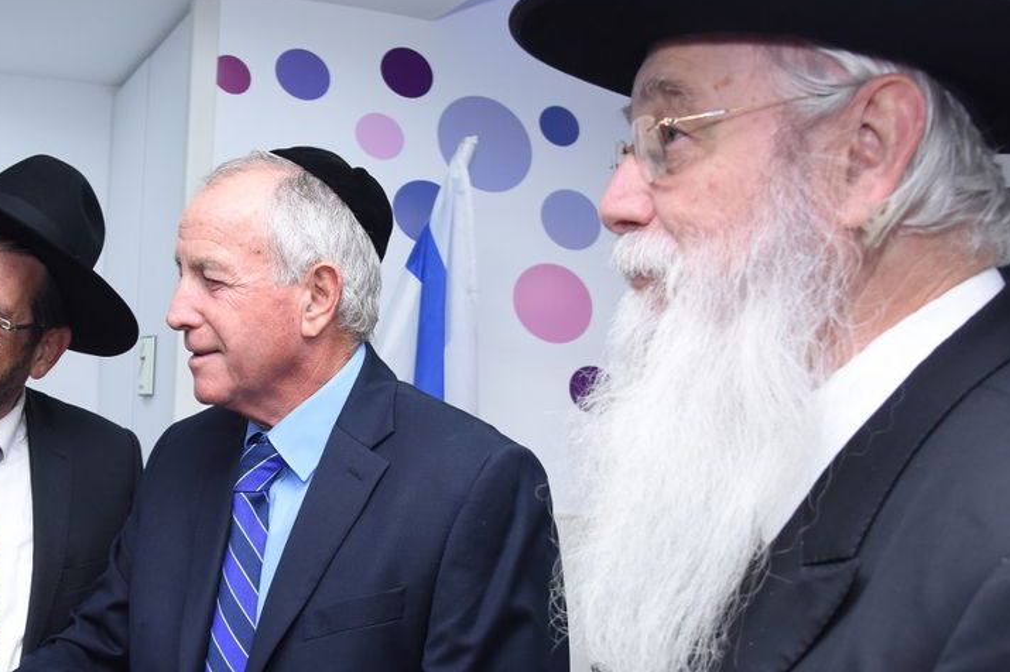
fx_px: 1318
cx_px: 222
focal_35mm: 47
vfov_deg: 28.4
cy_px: 461
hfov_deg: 40.4
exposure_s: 1/100
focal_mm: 24
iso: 800
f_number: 5.6
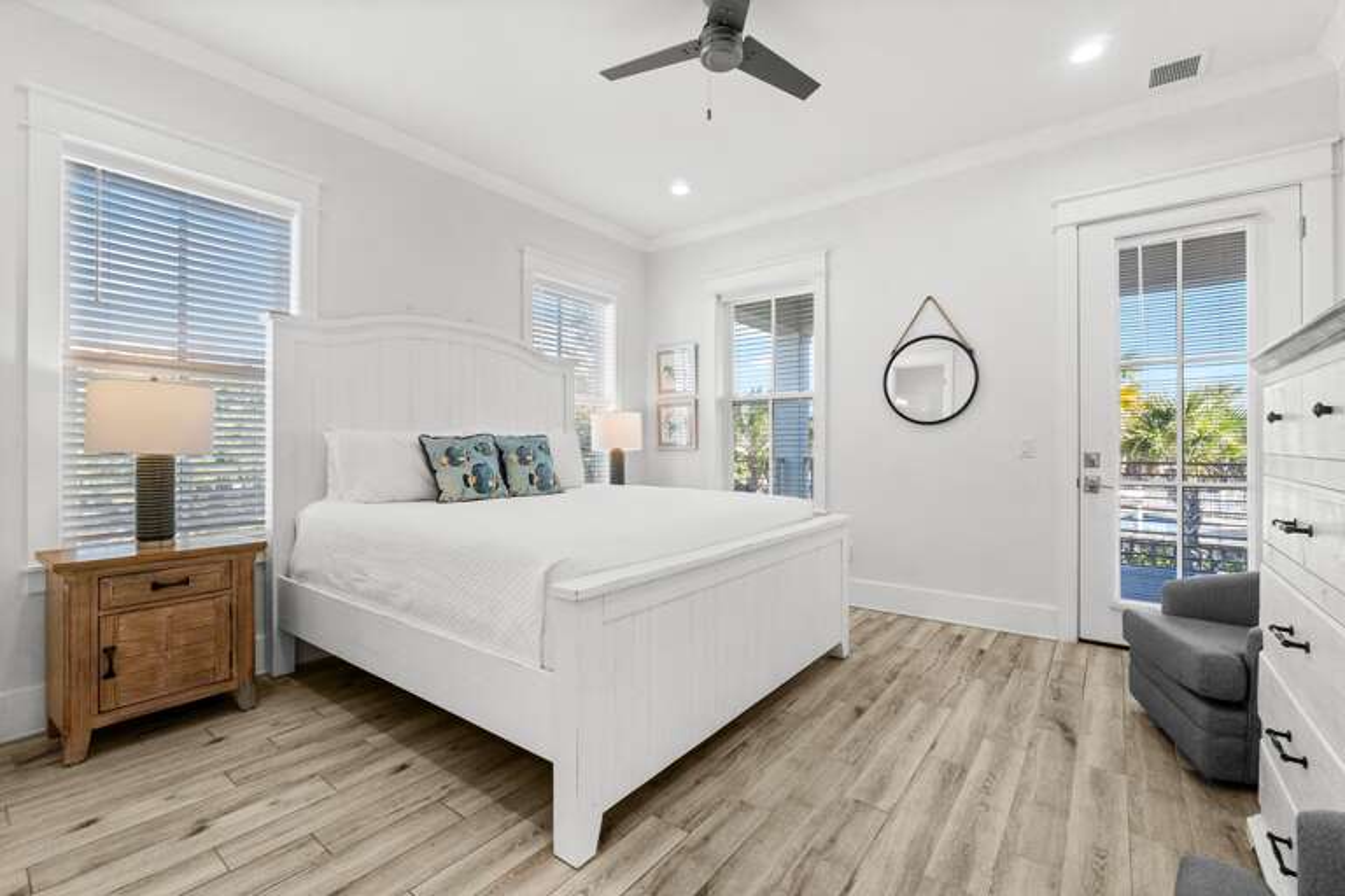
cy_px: 448
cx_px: 672
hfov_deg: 100.4
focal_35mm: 15
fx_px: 560
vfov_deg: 77.3
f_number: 9
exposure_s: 1/13
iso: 400
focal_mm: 10
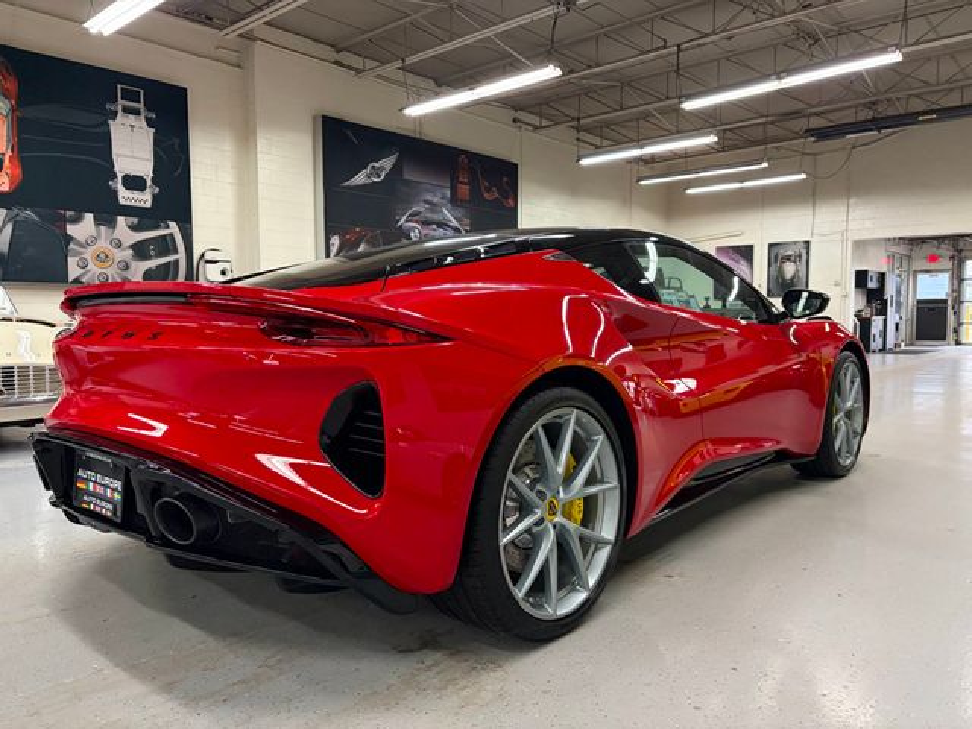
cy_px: 364
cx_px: 486
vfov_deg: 53.1
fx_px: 730
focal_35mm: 26
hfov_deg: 67.3
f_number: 1.6
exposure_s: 1/60
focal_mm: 5.96
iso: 400
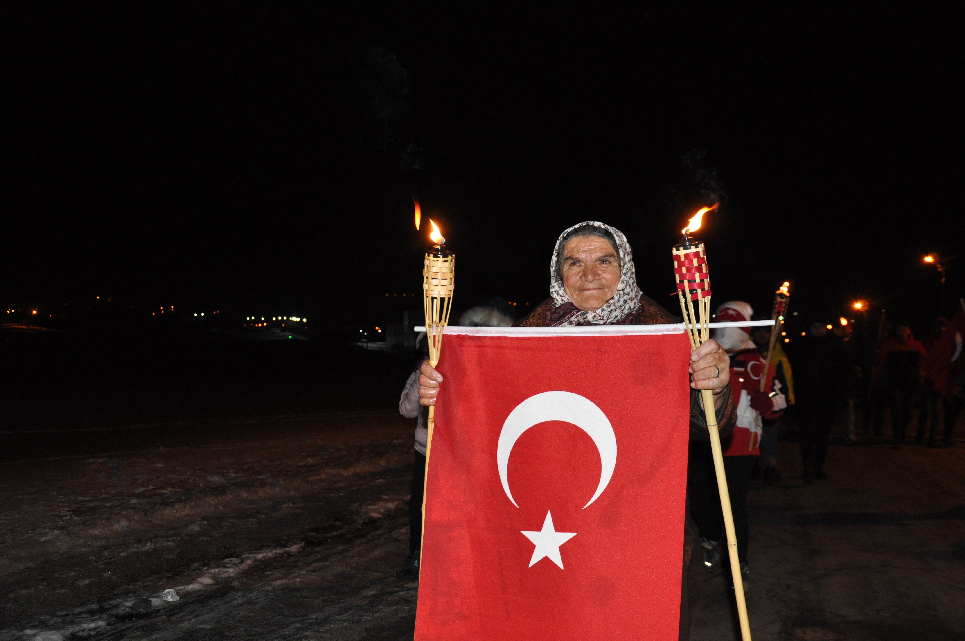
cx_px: 482
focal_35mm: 36
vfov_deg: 36.8
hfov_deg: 53.2
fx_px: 964
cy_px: 320
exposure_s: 1/60
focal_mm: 24
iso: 800
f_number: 3.8
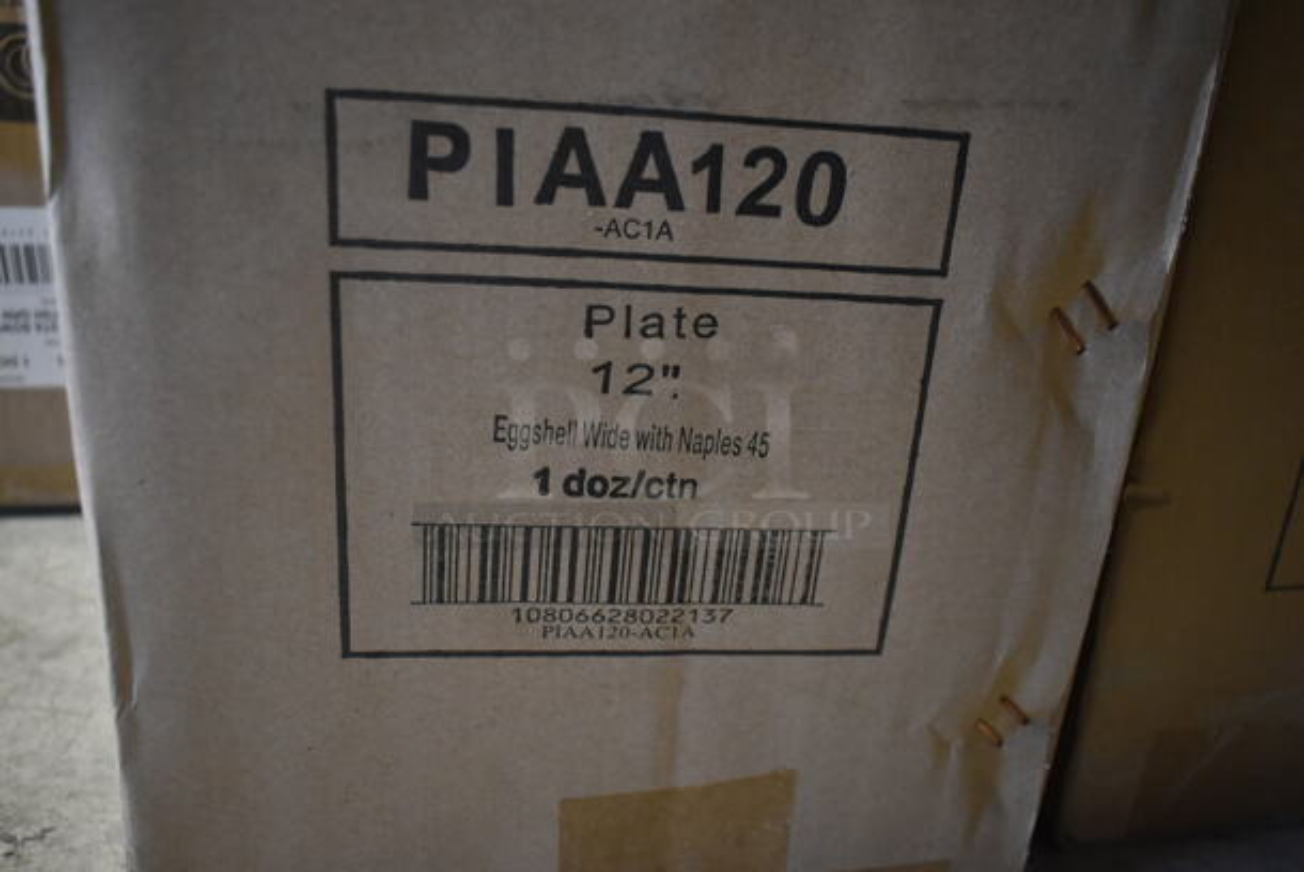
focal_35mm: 33
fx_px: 1196
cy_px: 436
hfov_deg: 57.2
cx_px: 652
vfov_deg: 40.1
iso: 1600
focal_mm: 22
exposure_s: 1/40
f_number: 3.8
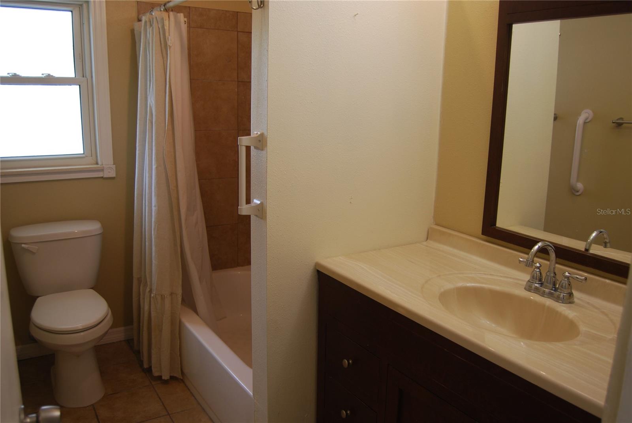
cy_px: 212
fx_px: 527
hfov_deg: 61.9
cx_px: 316
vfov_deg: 43.7
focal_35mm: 30
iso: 200
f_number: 3.8
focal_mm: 20
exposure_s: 1/40
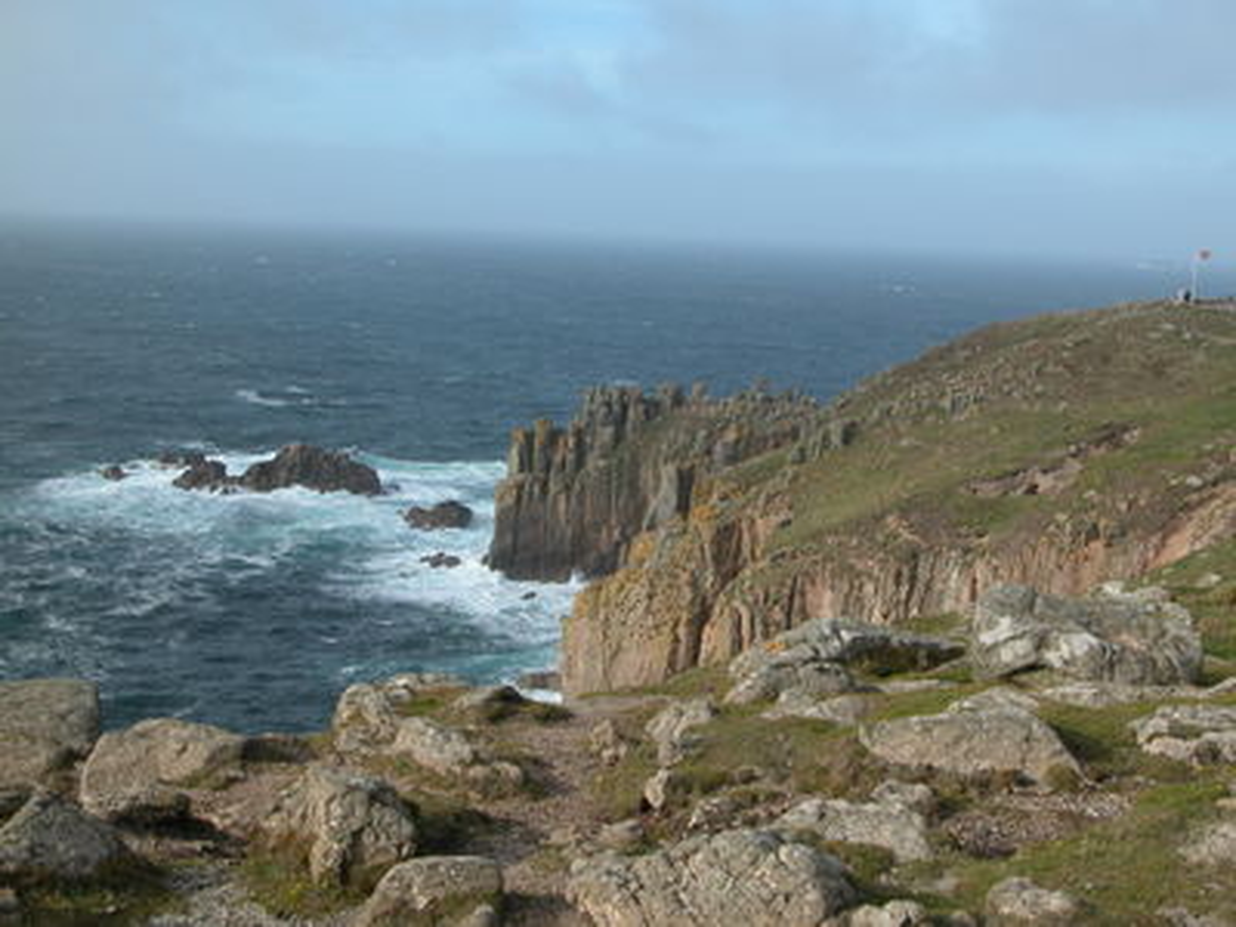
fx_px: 1928
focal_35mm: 54
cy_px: 464
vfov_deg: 27.0
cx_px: 618
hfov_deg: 35.5
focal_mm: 13.7
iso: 100
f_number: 5.5
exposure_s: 1/359
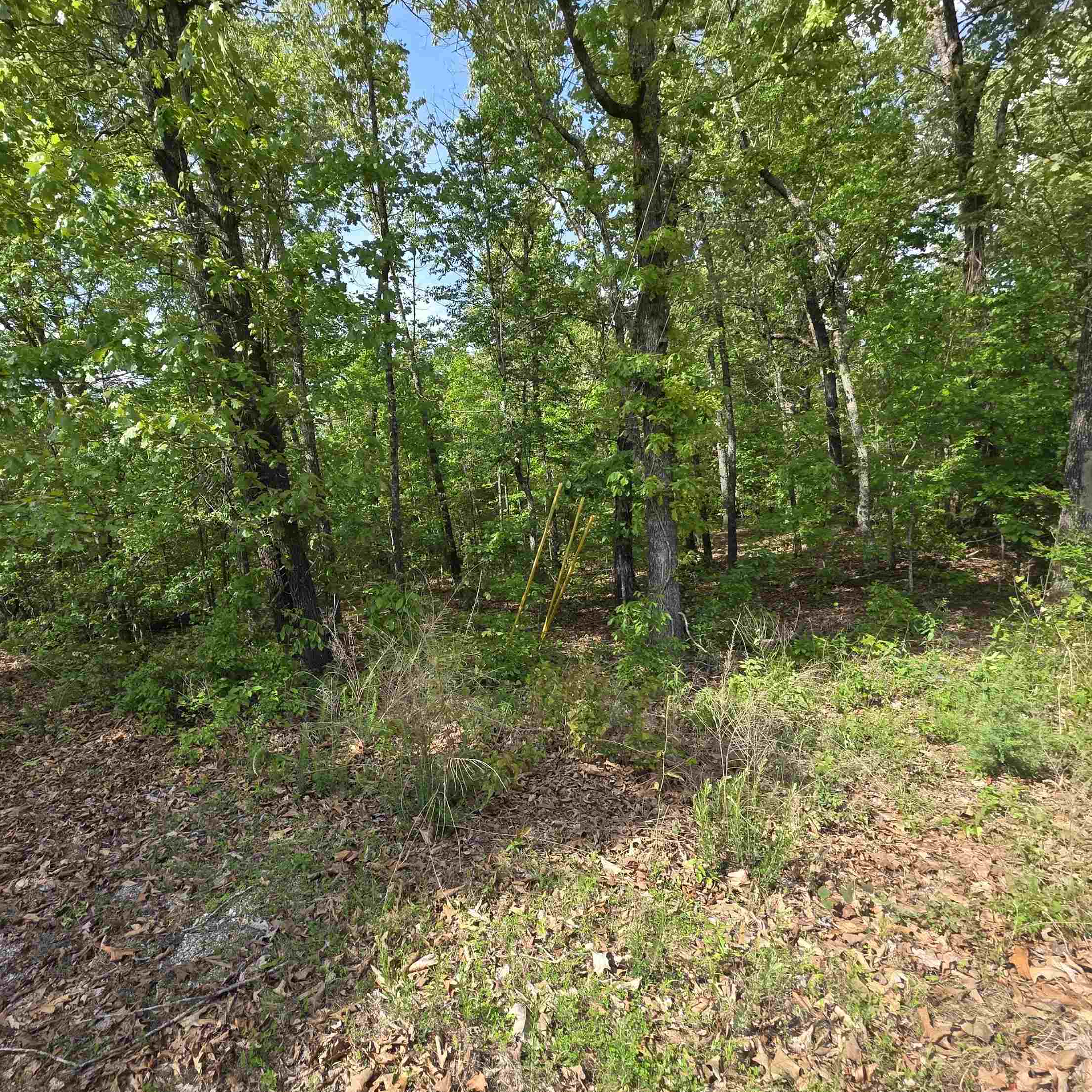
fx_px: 571
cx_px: 451
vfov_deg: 87.4
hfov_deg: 86.6
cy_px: 552
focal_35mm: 16
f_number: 1.9
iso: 40
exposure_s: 1/628
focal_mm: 2.2
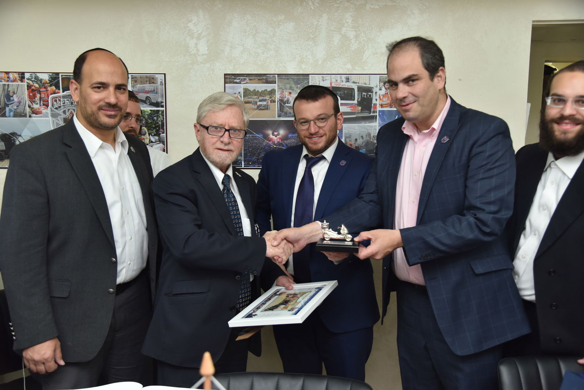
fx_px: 568
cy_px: 195
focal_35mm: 35
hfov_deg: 54.4
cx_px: 292
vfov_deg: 37.9
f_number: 4
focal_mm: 35
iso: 640
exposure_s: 1/200
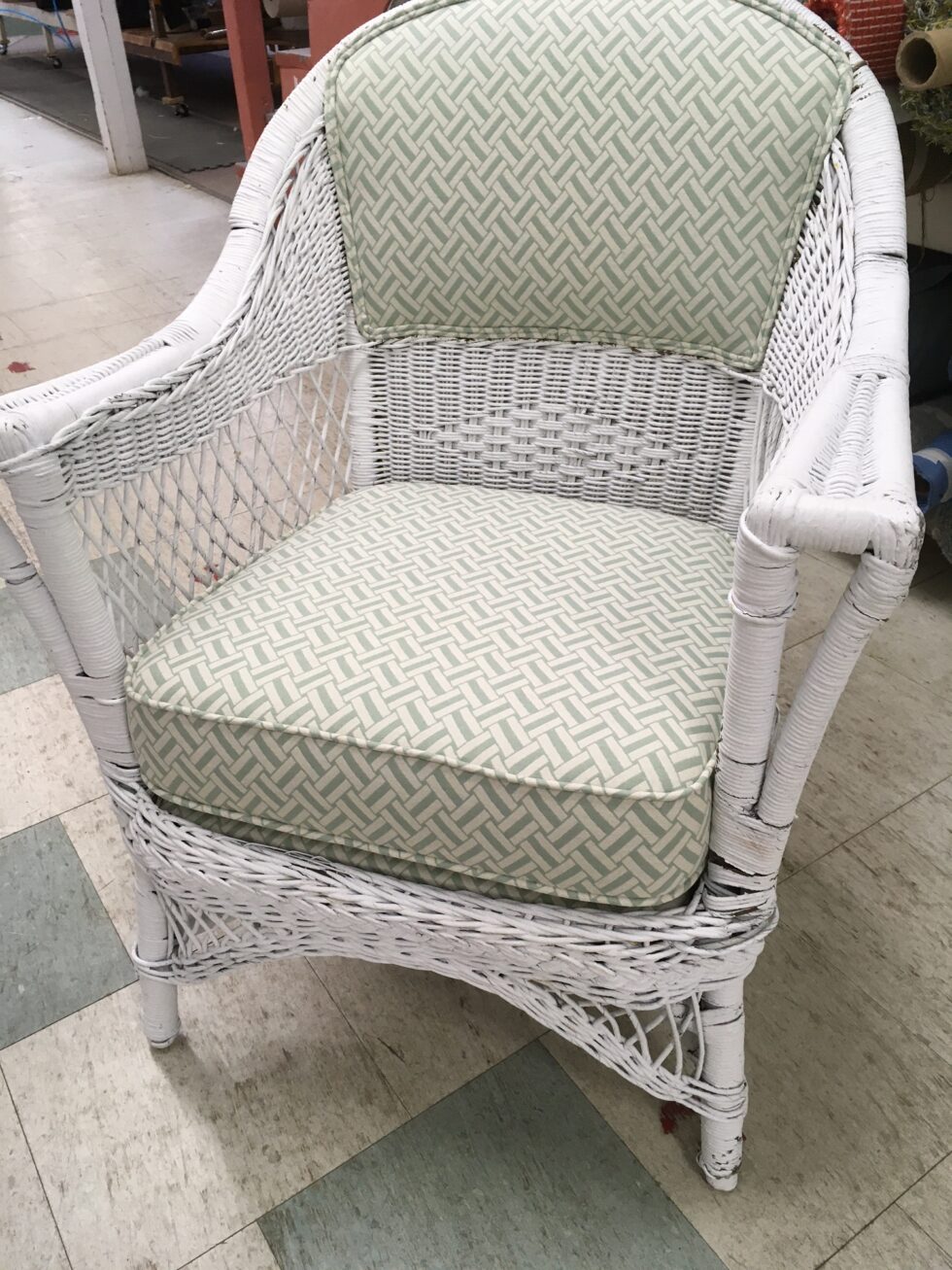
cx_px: 476
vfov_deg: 61.7
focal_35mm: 29
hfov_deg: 48.2
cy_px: 635
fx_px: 1064
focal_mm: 4.15
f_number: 2.2
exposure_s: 1/30
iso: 32
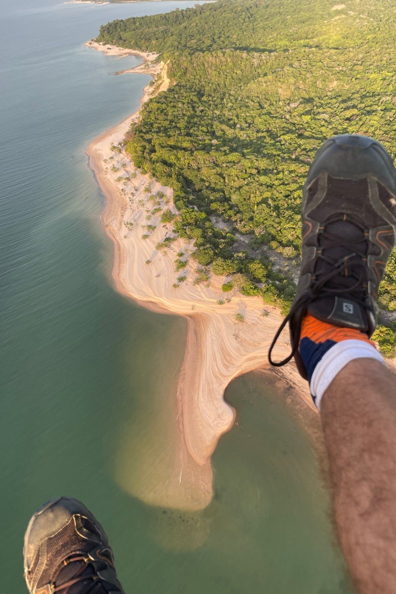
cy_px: 295
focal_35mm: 28
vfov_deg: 65.5
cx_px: 226
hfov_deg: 46.3
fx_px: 462
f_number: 1.6
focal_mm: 4.2
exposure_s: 1/452
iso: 32
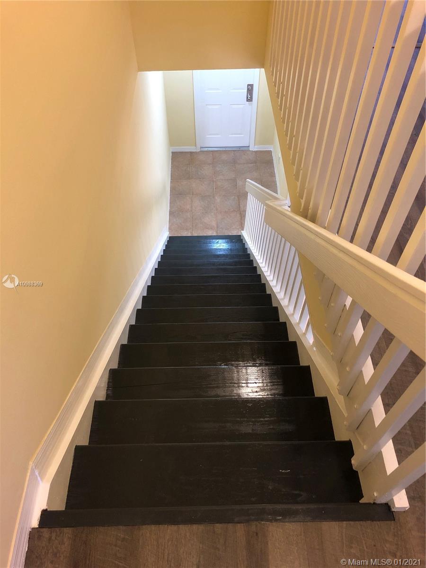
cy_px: 284
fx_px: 459
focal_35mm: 28
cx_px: 213
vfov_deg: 63.4
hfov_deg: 49.7
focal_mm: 3.99
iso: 100
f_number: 1.8
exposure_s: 1/11
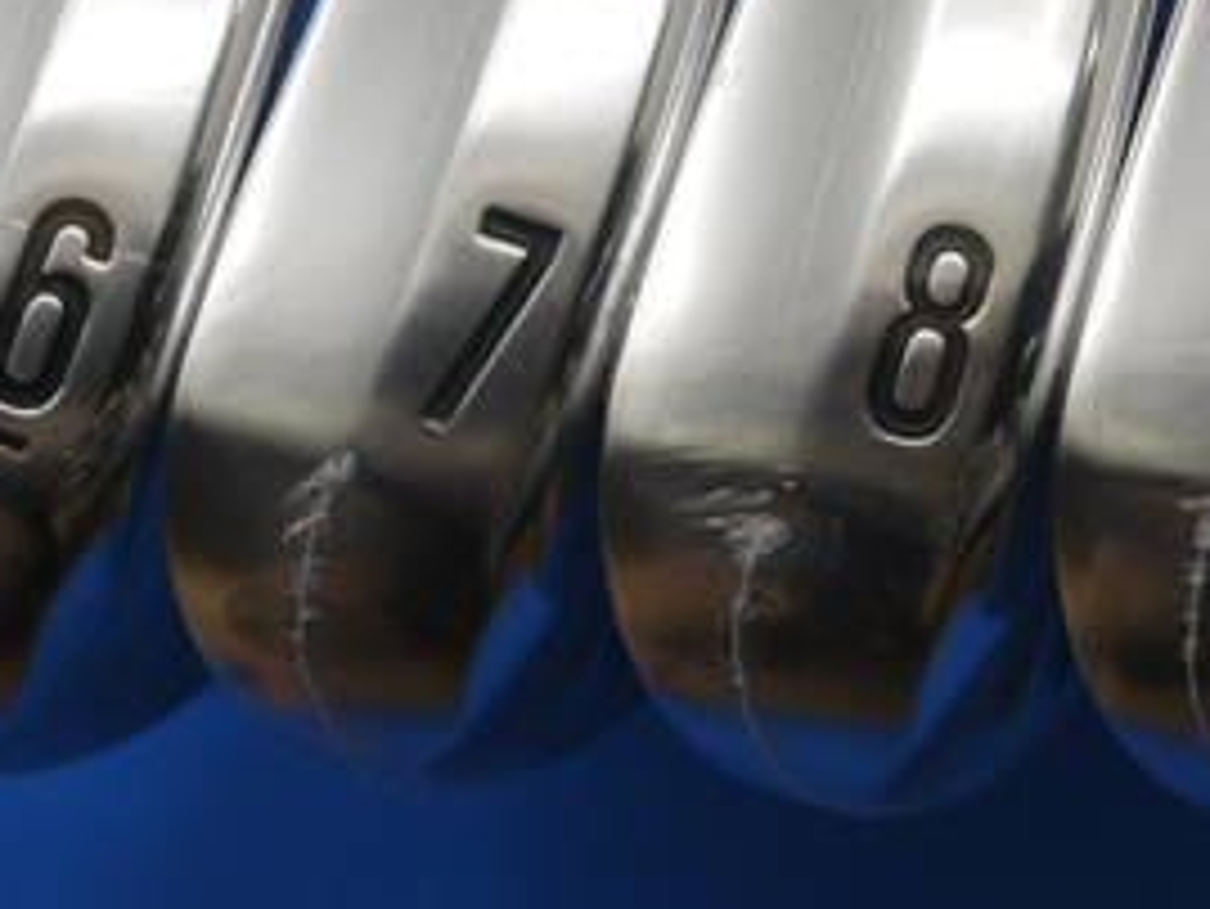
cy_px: 14
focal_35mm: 119
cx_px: 922
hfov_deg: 16.5
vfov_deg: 12.3
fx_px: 4161
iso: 160
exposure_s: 1/60
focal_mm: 25
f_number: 4.6
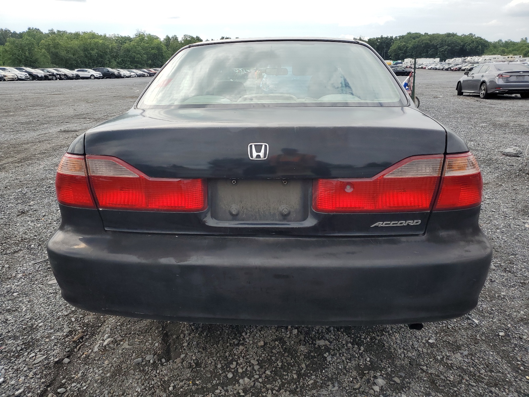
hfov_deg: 67.3
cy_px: 198
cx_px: 264
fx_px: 397
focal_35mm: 26
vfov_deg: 53.1
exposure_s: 1/2000
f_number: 1.5
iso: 50
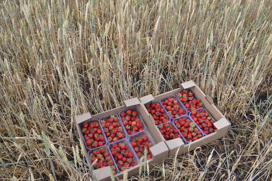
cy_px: 90
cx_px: 136
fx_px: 227
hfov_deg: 61.9
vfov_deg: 43.6
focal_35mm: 30
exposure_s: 1/125
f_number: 5.6
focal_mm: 20
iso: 160
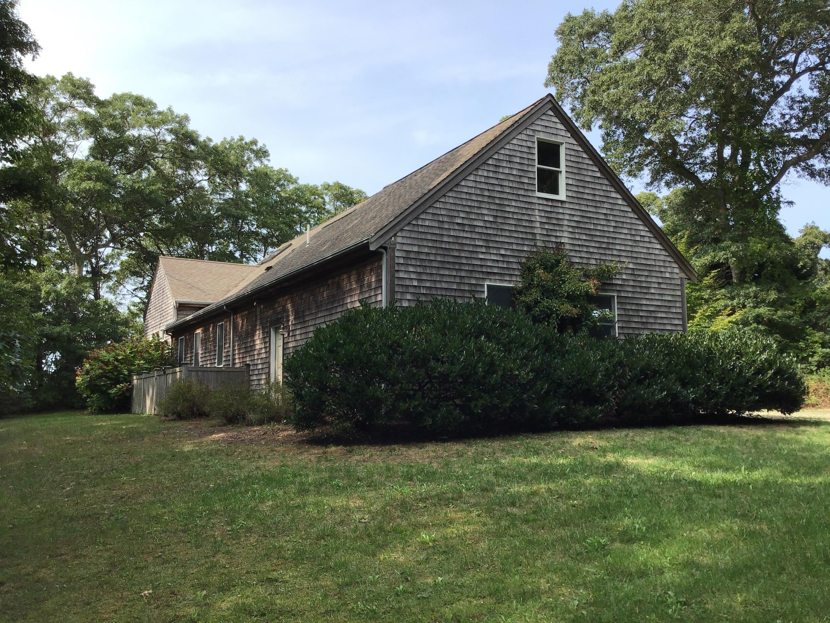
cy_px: 312
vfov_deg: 45.4
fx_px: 743
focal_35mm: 31
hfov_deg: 58.4
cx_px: 415
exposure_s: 1/652
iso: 25
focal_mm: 3.3
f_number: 2.4
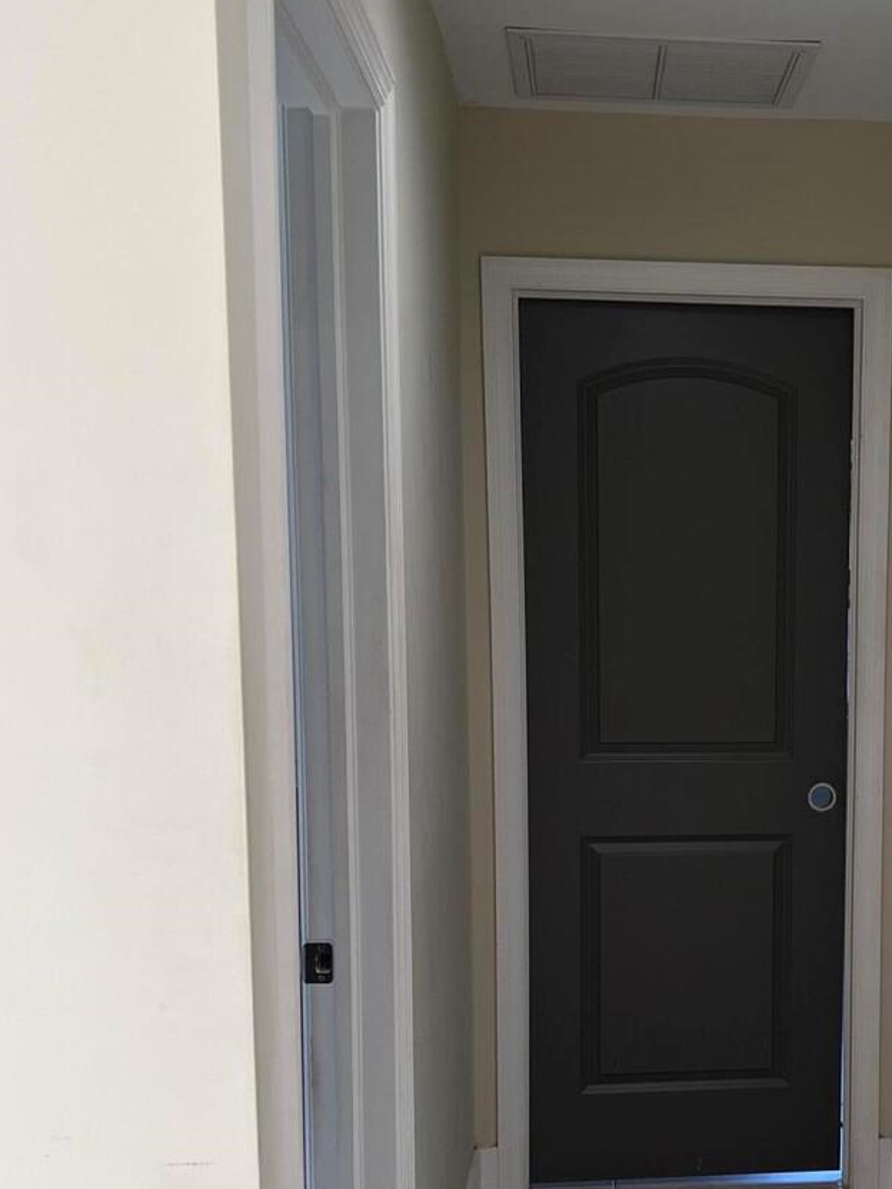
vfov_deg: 39.3
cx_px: 770
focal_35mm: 48
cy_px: 765
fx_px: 1649
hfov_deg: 29.3
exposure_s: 1/170
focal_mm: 5.7
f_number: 1.5
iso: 64
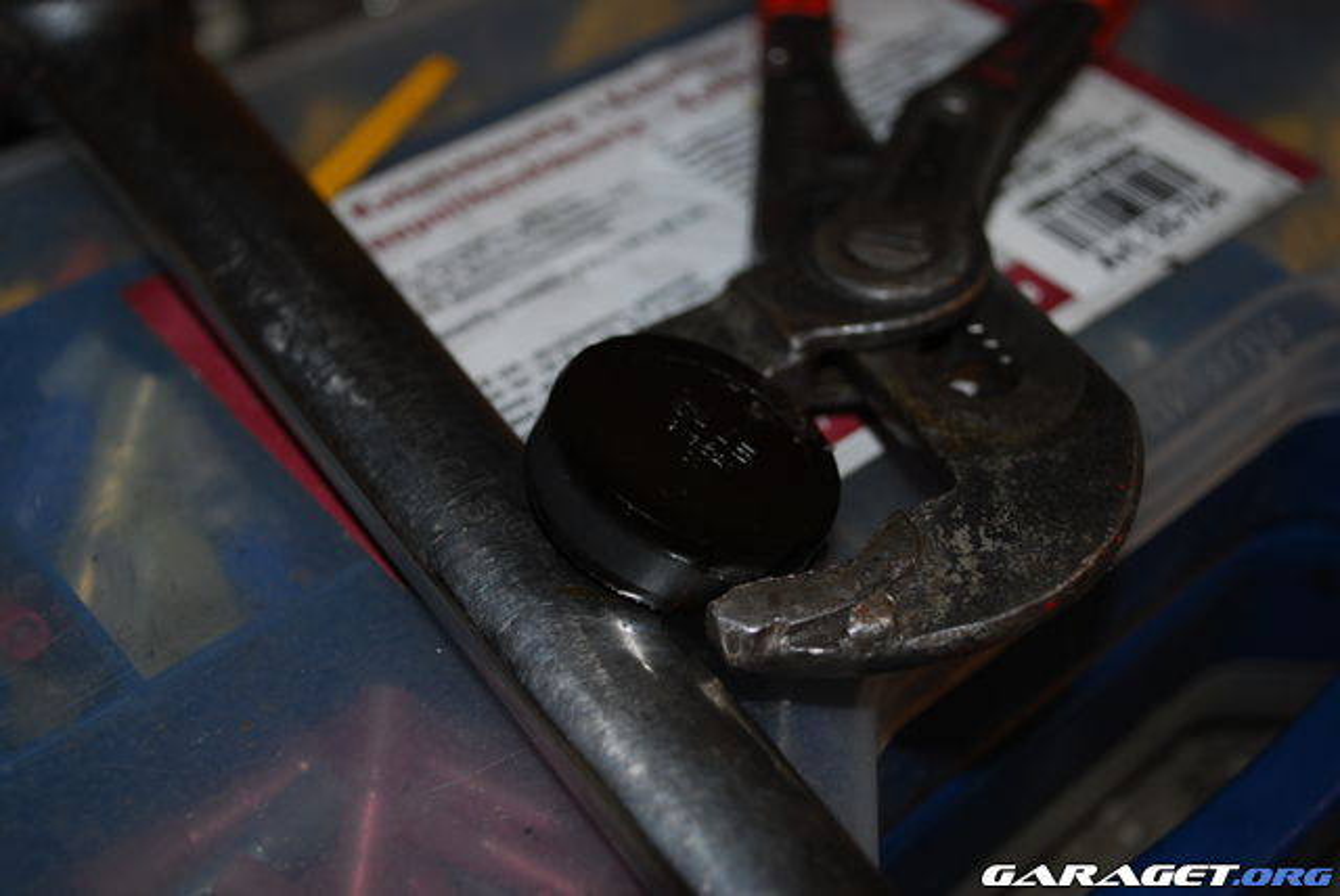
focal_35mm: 48
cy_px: 448
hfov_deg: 41.1
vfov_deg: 28.1
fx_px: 1788
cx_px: 670
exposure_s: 1/60
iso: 200
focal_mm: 32
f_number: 4.8
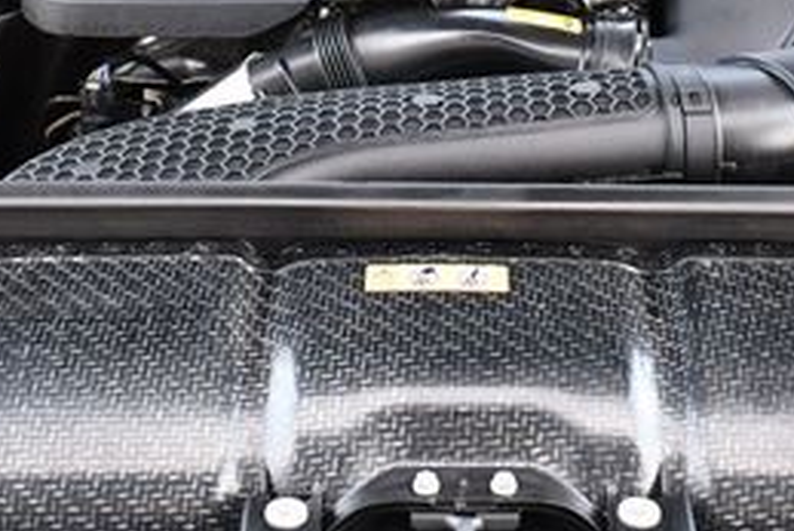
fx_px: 1964
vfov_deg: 15.1
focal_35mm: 89
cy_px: -9
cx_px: 441
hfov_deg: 22.8
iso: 800
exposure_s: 1/250
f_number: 3.5
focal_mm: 18
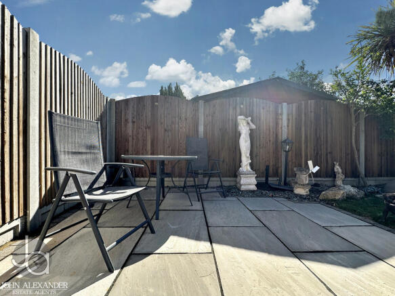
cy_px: 148
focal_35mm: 14
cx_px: 198
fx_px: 160
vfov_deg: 85.7
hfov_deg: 102.1
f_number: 2.2
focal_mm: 2.22
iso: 50
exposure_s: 1/1159
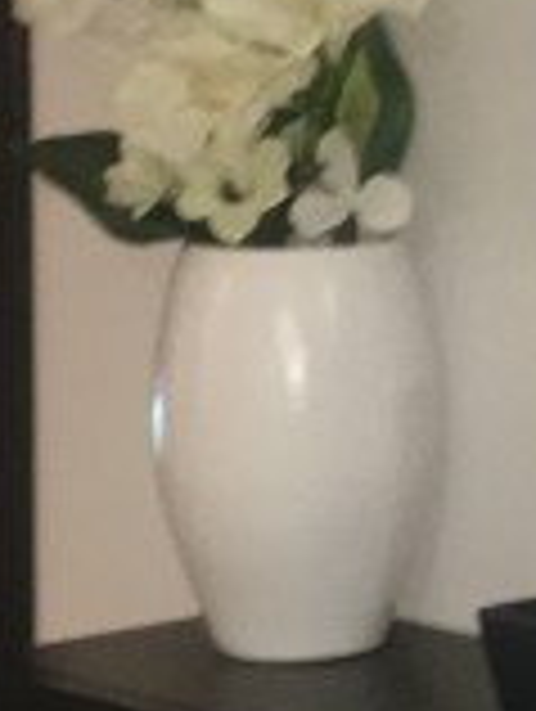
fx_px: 3747
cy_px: 297
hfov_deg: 7.9
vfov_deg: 10.8
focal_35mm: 182
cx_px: 1031
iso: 125
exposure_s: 1/17
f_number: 2.2
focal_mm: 4.15
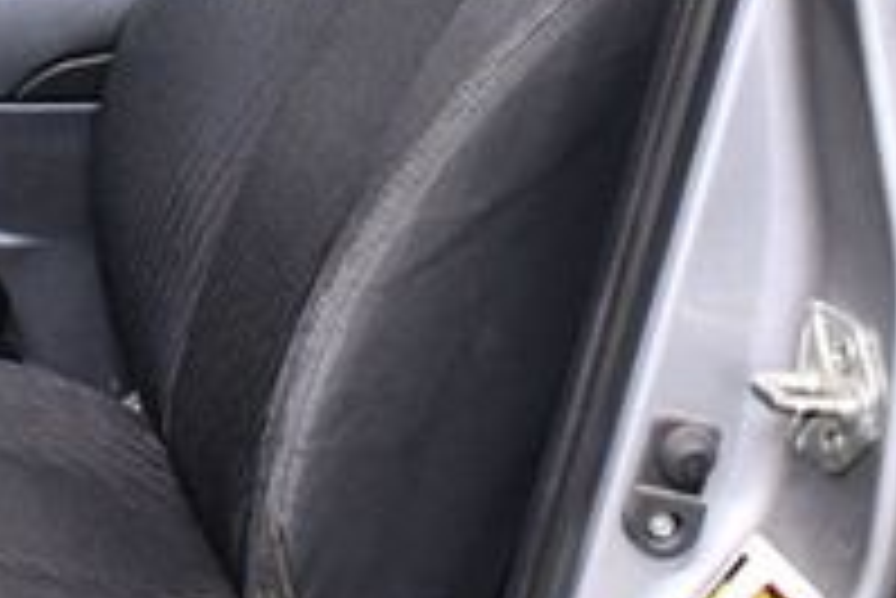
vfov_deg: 11.5
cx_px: -122
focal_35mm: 116
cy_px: -180
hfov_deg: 17.0
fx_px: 2889
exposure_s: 1/125
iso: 2800
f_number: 3.5
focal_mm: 18
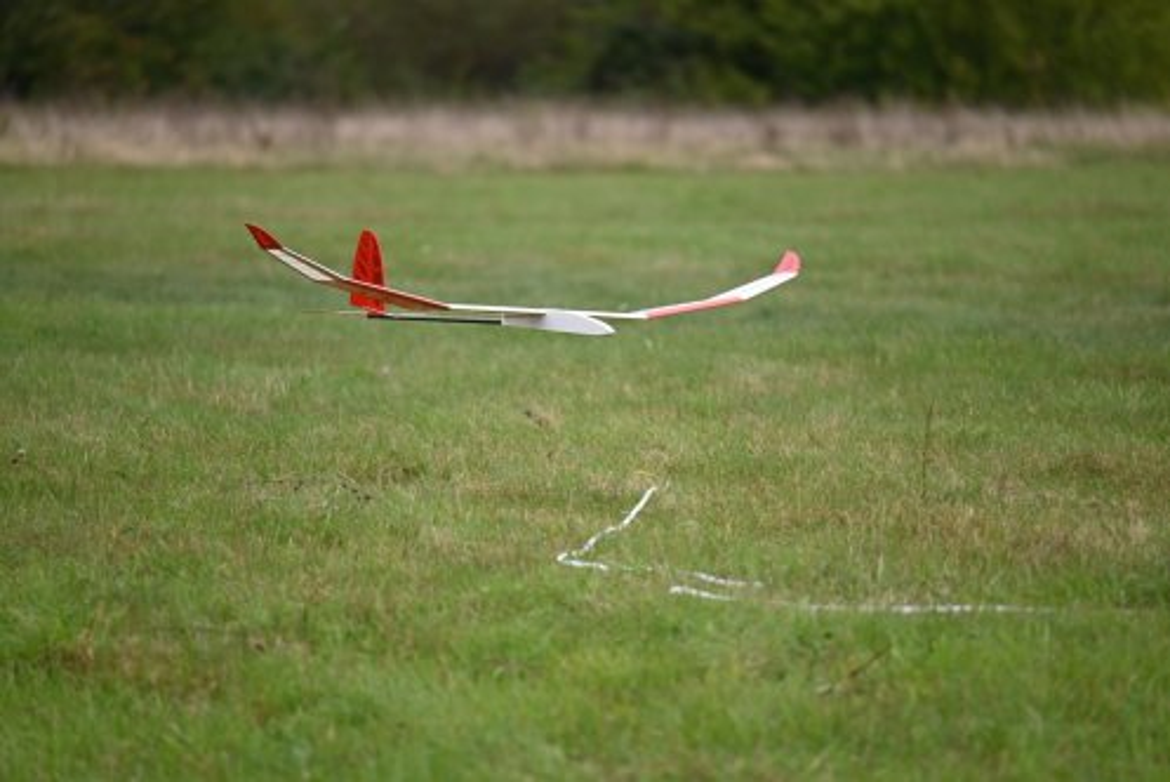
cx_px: 585
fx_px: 13007
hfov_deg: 5.2
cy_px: 391
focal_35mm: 400
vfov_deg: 3.4
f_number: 6.3
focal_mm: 400
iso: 640
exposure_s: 1/1250
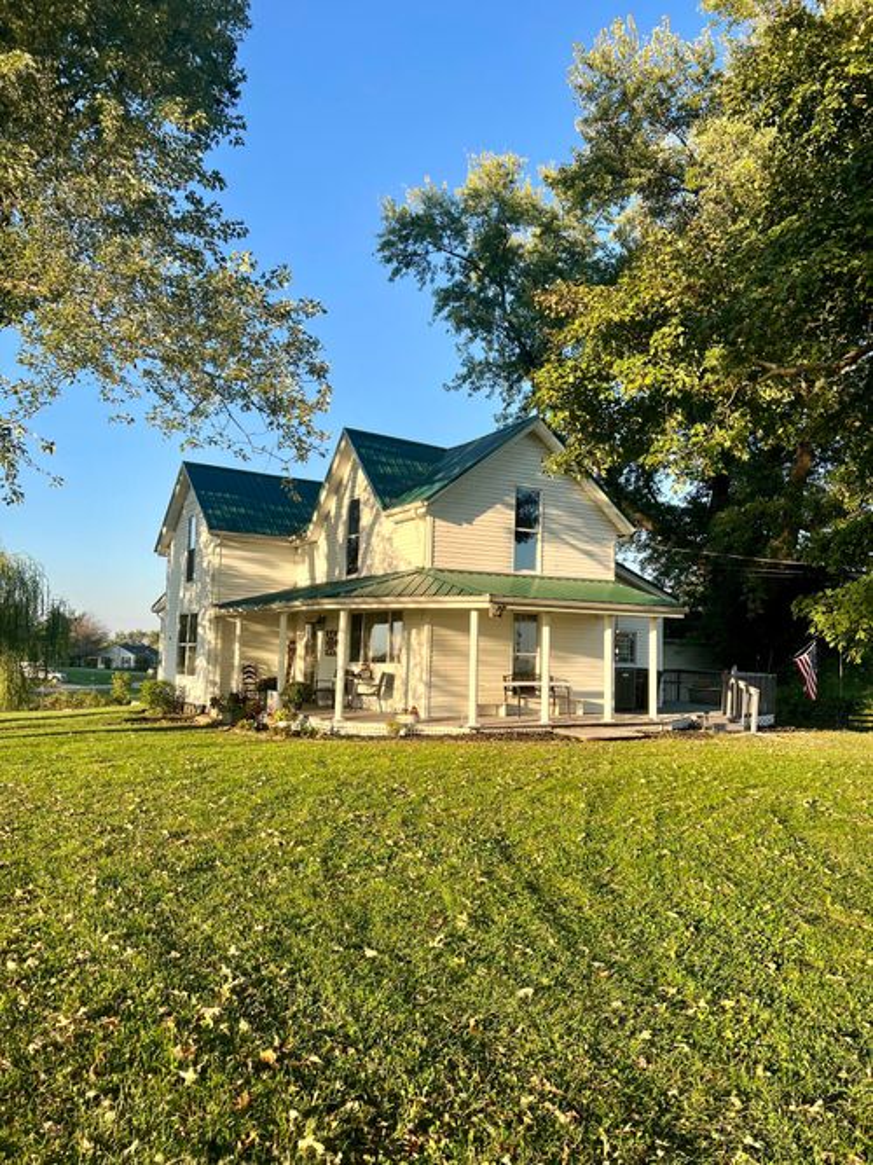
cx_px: 436
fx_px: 875
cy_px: 582
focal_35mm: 26
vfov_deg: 67.3
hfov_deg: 53.0
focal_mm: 5.7
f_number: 1.5
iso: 50
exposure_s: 1/1209
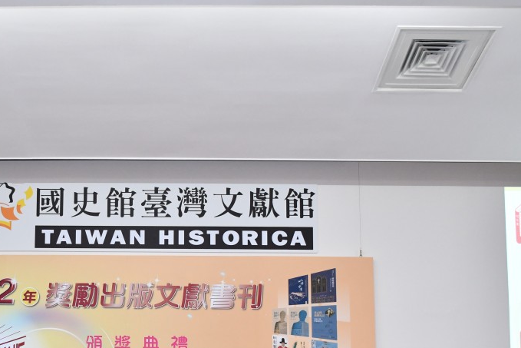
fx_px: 767
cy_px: 280
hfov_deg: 36.5
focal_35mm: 53
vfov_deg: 25.1
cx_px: 118
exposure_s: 1/80
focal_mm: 20
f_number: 4
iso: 1250
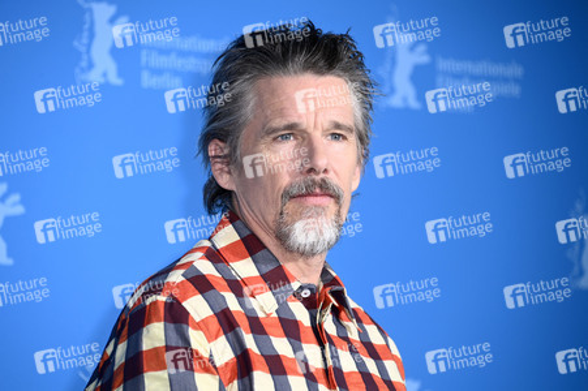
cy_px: 196
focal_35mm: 210
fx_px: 3427
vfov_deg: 6.5
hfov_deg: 9.8
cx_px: 294
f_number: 5.6
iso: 800
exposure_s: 1/200
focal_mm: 210
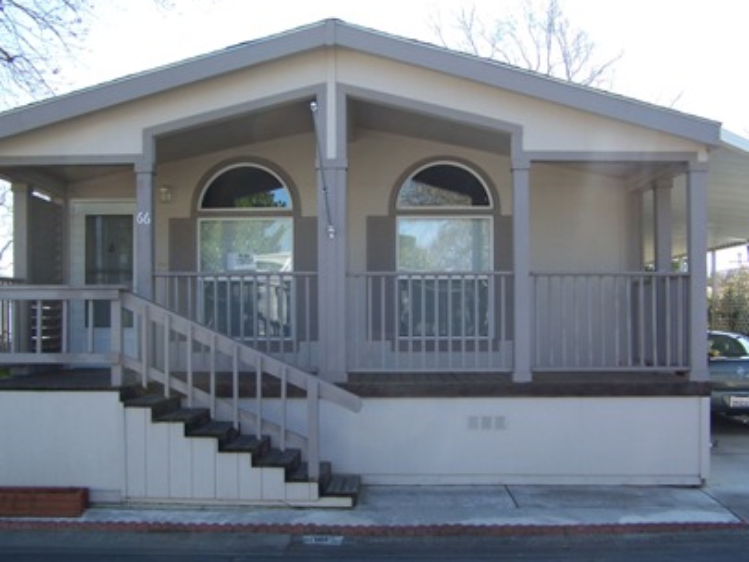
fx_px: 909
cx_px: 385
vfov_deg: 34.4
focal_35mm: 42
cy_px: 292
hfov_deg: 44.8
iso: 80
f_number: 2.8
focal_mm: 6.3
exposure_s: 1/320
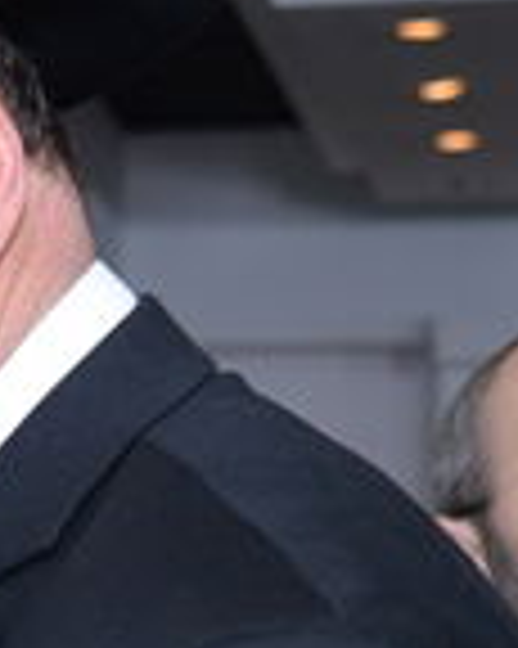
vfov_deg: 9.7
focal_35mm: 198
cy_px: 646
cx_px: -842
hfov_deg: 7.2
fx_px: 3798
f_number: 5
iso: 1000
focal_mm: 38
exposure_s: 1/125
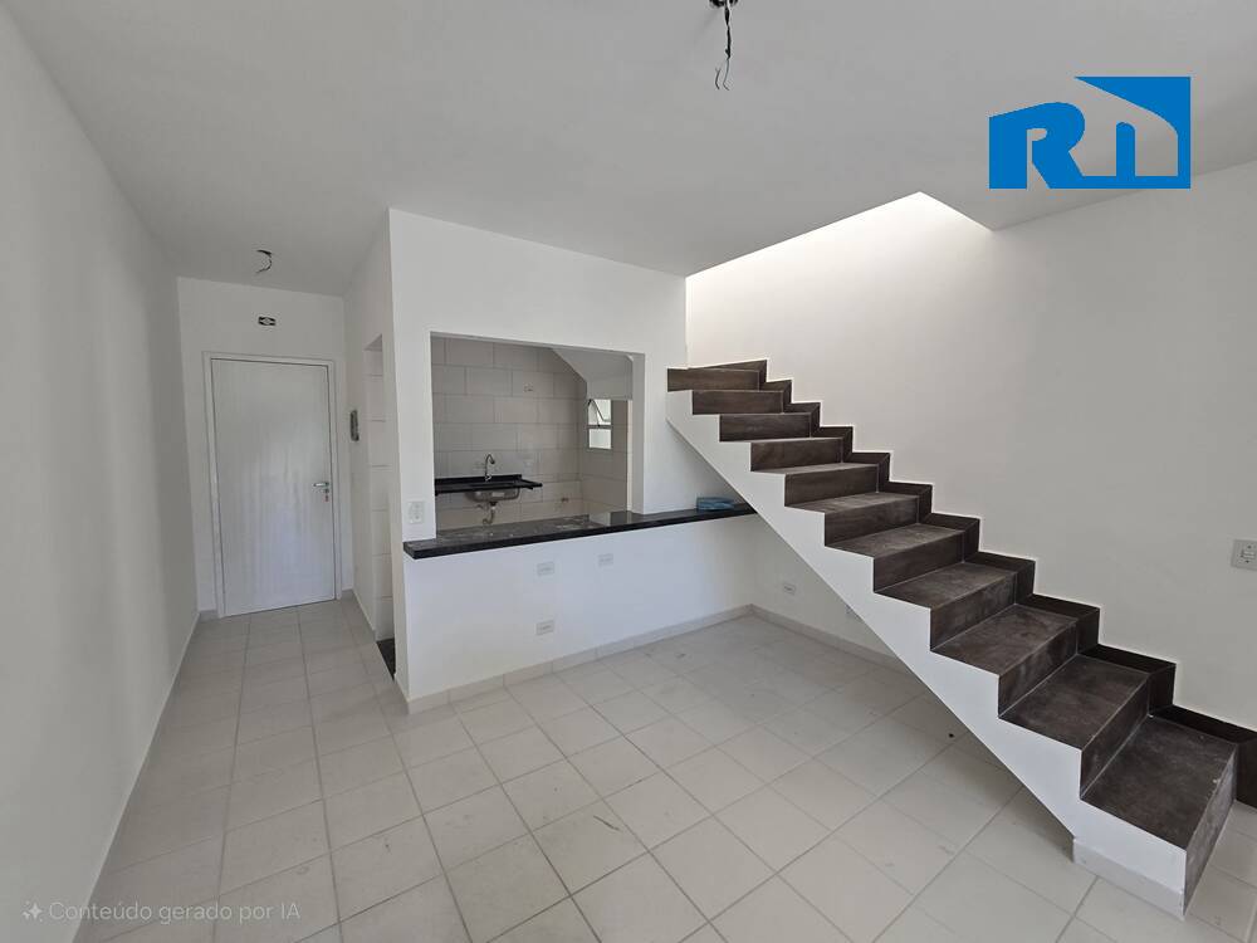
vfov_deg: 89.9
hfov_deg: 106.2
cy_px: 472
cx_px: 628
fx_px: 472
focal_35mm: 13
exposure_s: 1/120
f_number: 2.2
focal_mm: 2.2
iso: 50
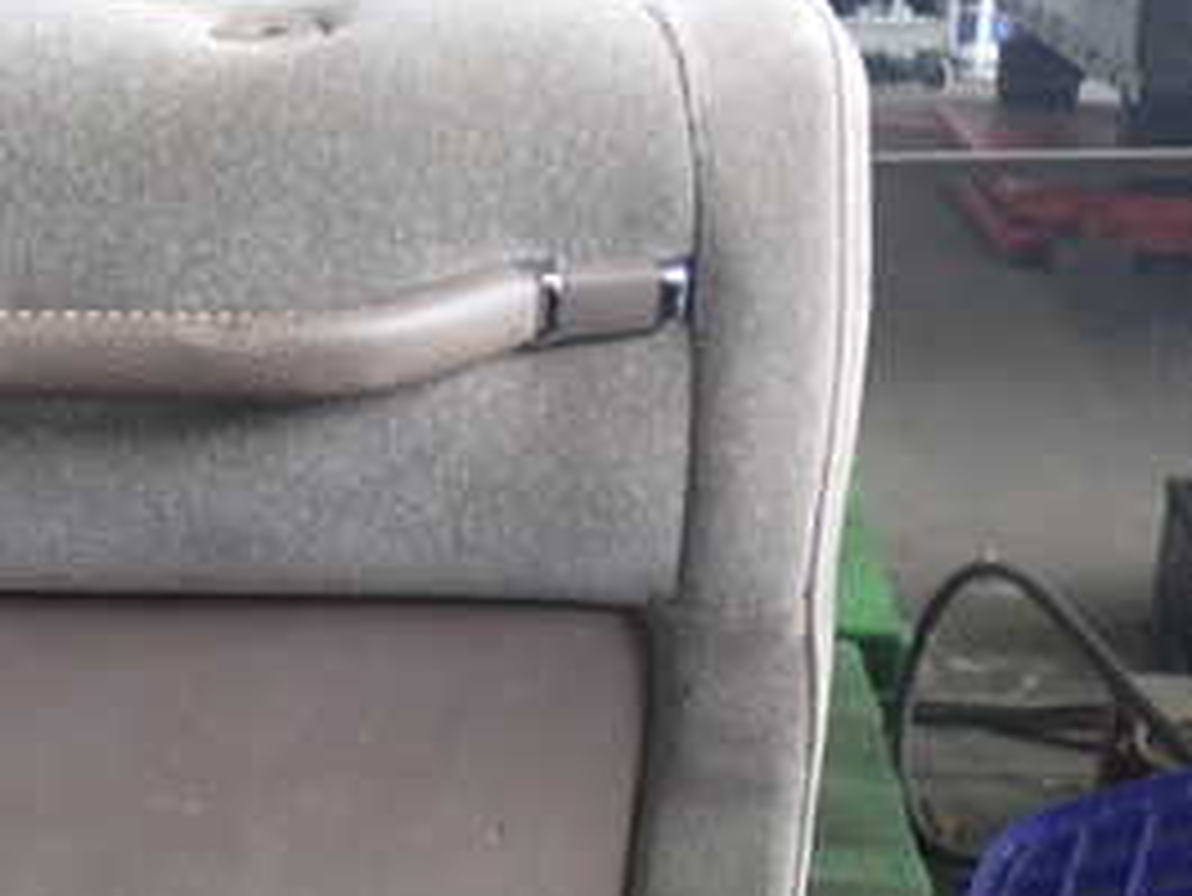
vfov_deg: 21.2
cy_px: 783
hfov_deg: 26.9
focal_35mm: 68
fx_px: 2343
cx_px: -18
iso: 200
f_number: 2.3
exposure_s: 1/125
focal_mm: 5.4
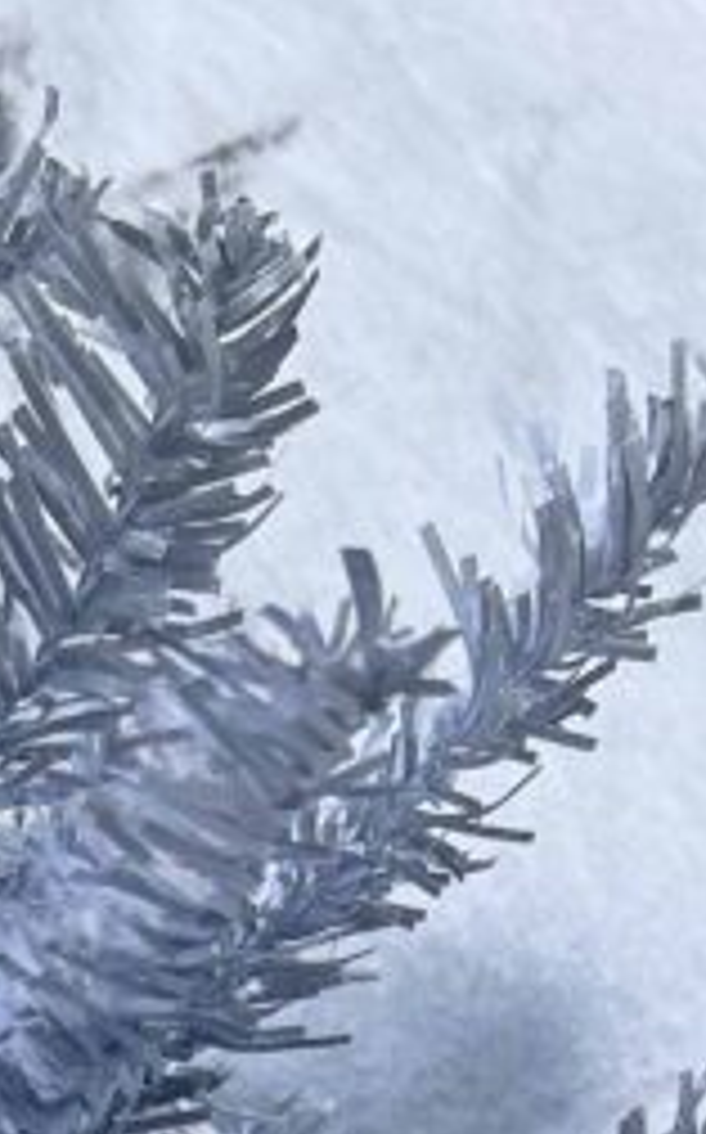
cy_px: 1886
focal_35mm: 112
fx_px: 3456
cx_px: -580
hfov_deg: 10.9
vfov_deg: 16.3
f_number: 1.5
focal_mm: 5.7
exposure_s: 1/1196
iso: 50
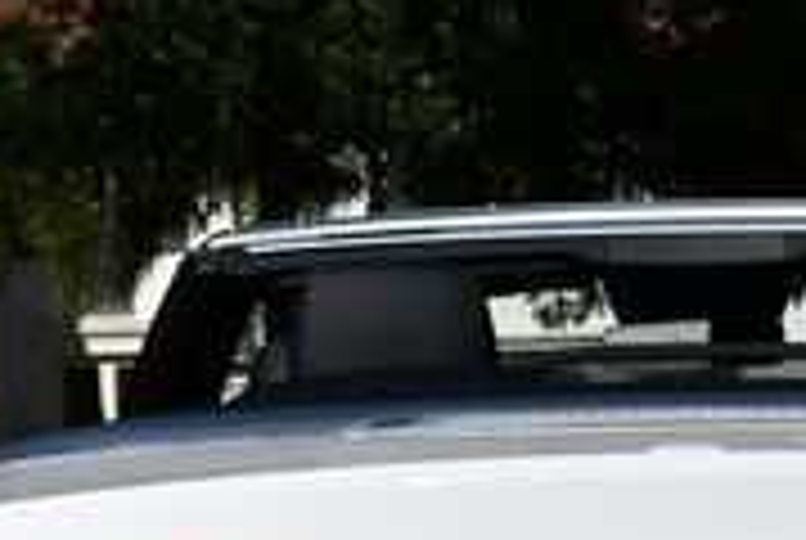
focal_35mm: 272
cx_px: 675
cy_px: 698
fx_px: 6100
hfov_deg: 7.5
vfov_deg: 5.0
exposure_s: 1/500
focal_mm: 38
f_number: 11
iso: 100
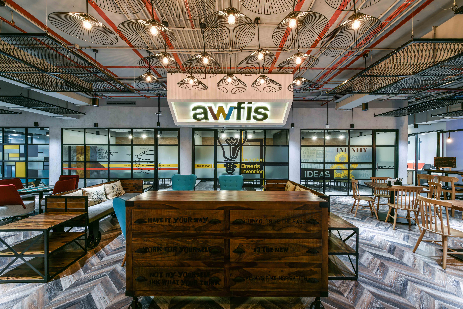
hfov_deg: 104.2
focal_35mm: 14
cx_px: 232
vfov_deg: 81.2
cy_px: 154
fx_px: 180
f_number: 9
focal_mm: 14
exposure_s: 2
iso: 31
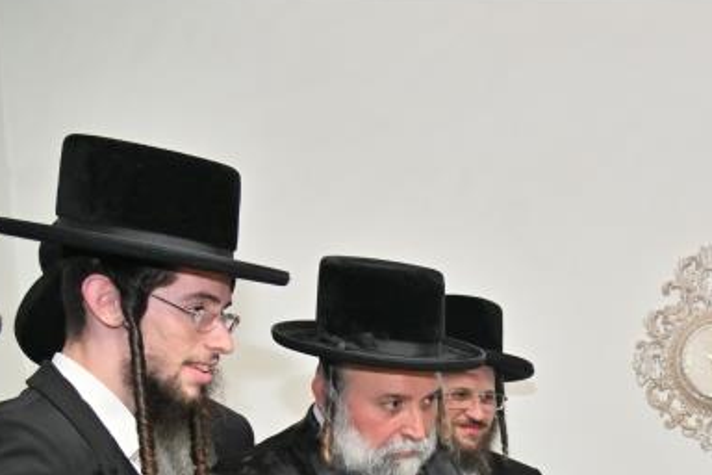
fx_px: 1266
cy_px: 608
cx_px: 834
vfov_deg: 19.7
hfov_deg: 27.9
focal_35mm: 64
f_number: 4
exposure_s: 1/200
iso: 320
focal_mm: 24
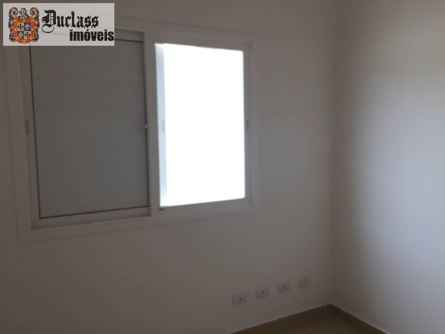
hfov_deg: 61.7
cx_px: 222
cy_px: 167
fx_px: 373
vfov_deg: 48.2
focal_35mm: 29
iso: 32
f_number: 2.2
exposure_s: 1/120
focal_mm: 4.15
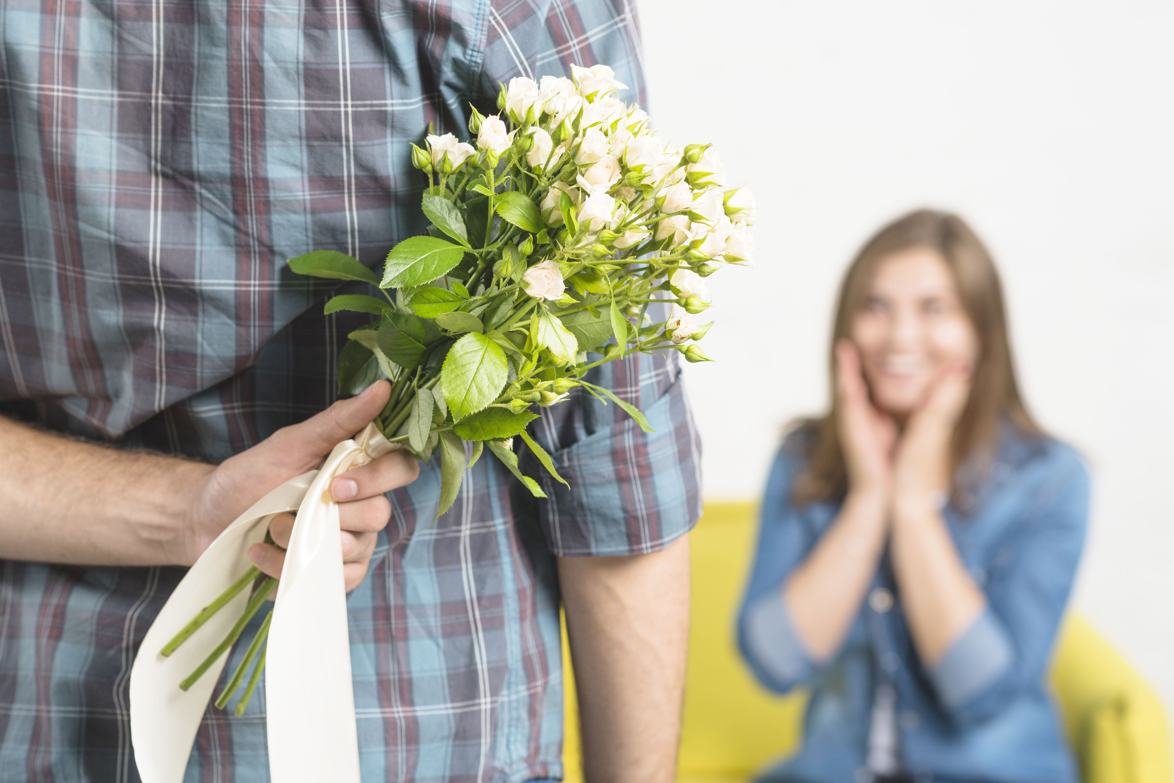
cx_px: 587
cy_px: 392
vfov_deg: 16.1
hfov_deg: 23.9
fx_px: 2773
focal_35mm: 85
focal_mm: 85
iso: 250
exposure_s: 1/160
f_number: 4.5
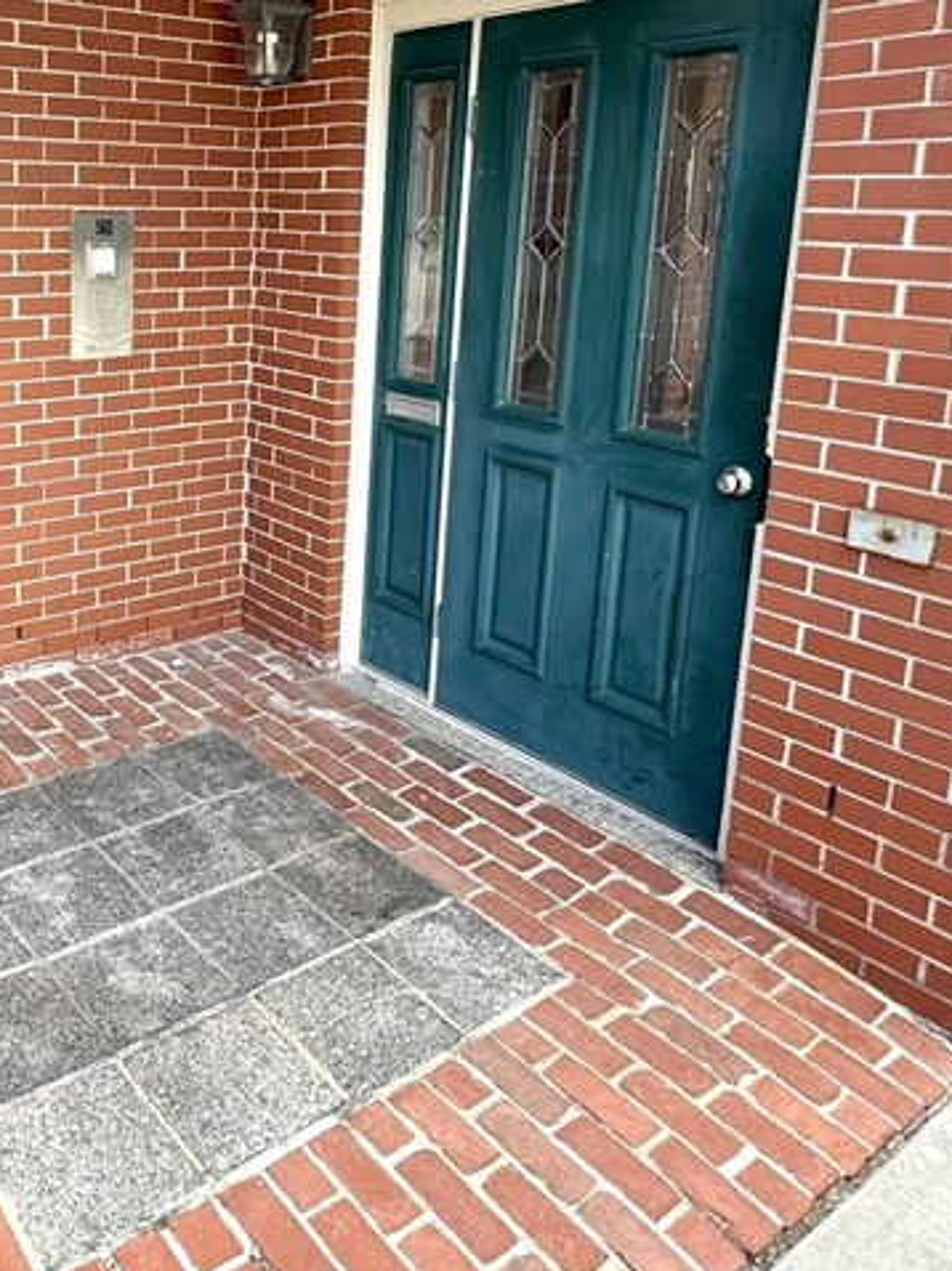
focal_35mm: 30
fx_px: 1101
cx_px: 160
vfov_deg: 58.4
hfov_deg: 44.0
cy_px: 404
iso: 40
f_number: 2.2
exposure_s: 1/113
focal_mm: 2.22
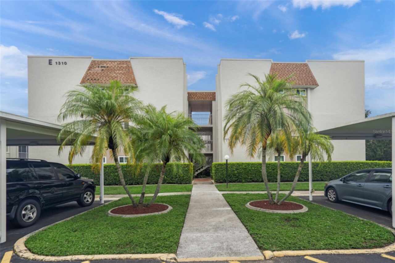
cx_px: 198
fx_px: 186
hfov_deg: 93.3
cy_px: 132
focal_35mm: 17
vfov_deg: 70.4
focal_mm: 17
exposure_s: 1/200
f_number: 6.3
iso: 100
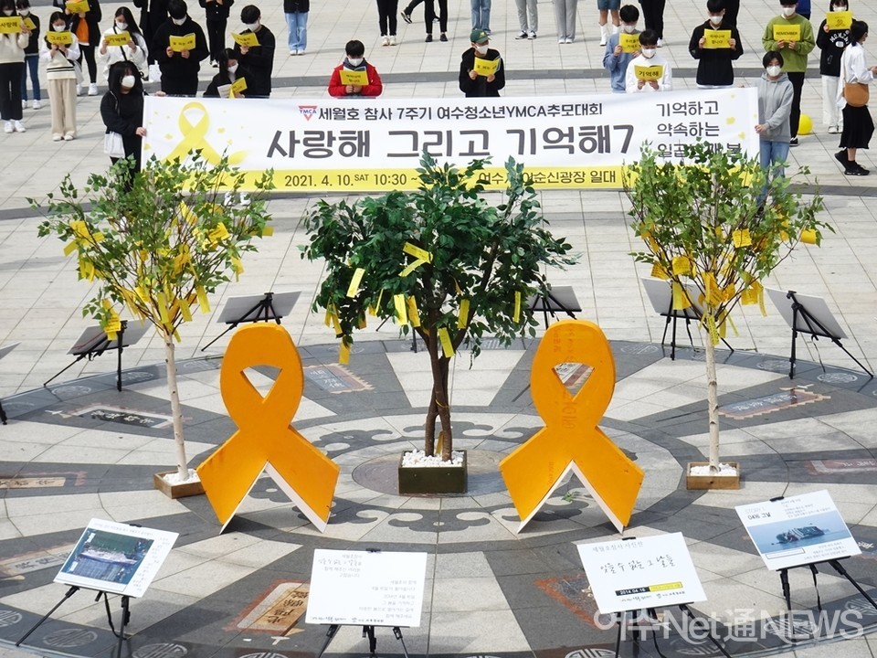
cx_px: 438
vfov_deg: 14.5
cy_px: 329
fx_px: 2584
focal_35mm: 102
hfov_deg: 19.3
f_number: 5
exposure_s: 1/500
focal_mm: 16.13
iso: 80
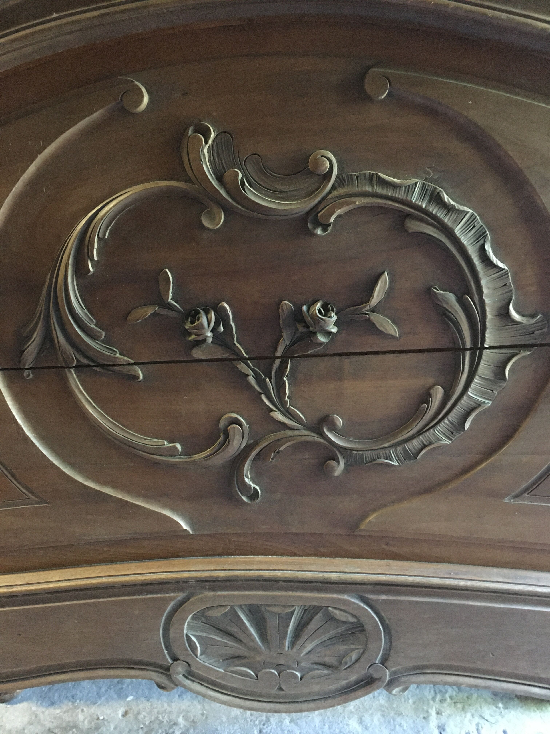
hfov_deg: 48.2
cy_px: 367
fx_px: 614
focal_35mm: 29
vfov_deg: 61.7
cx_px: 275
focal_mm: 4.15
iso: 500
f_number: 2.2
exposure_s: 1/17
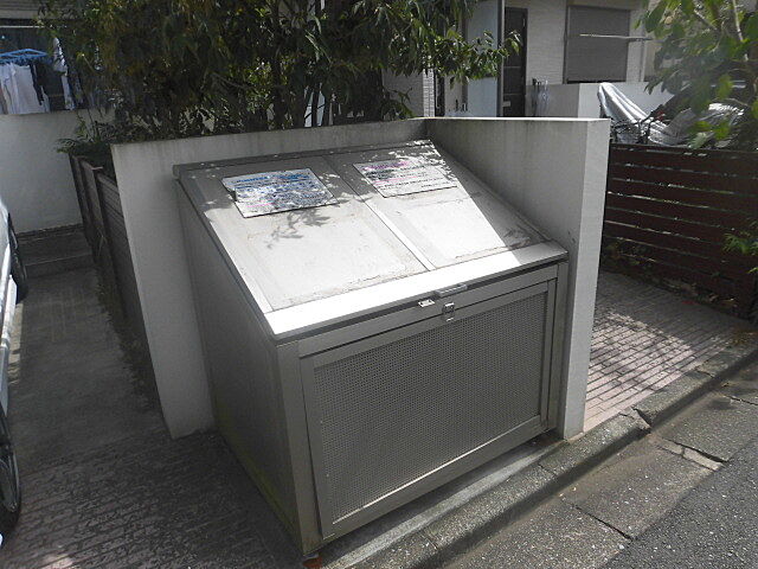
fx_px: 526
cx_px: 379
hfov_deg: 71.6
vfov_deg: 56.8
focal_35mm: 24
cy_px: 284
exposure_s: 1/200
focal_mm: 4.3
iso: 100
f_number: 7.8
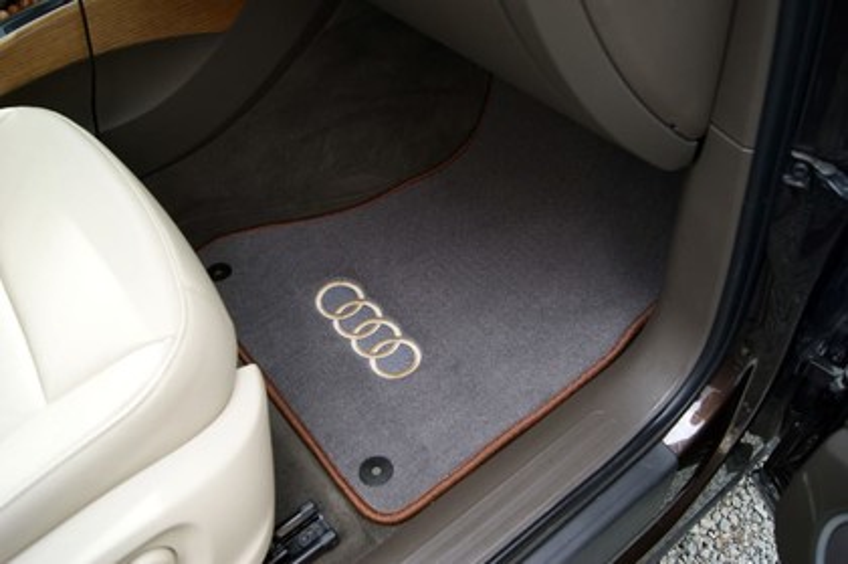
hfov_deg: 62.0
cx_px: 424
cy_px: 282
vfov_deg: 43.5
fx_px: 706
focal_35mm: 30
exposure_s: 1/40
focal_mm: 20
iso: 100
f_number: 4
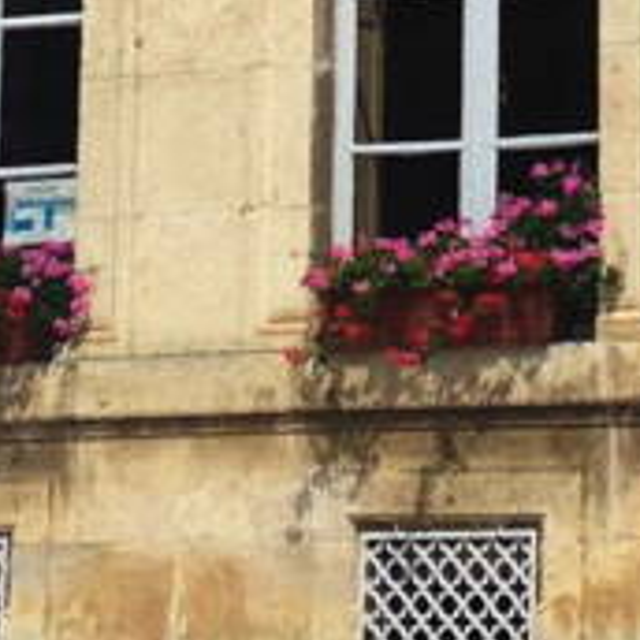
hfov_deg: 8.0
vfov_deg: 7.7
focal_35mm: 217
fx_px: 4539
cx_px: 755
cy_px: -666
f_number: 2.4
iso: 50
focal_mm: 4.12
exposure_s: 1/2358
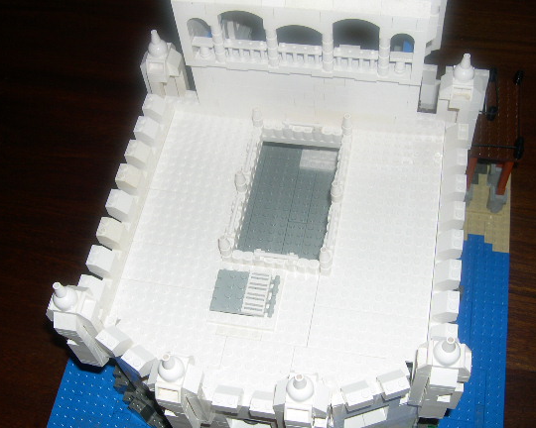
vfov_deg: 34.1
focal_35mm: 44
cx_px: 256
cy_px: 230
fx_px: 698
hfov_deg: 42.0
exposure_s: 1/60
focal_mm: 8
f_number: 2.8
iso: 100
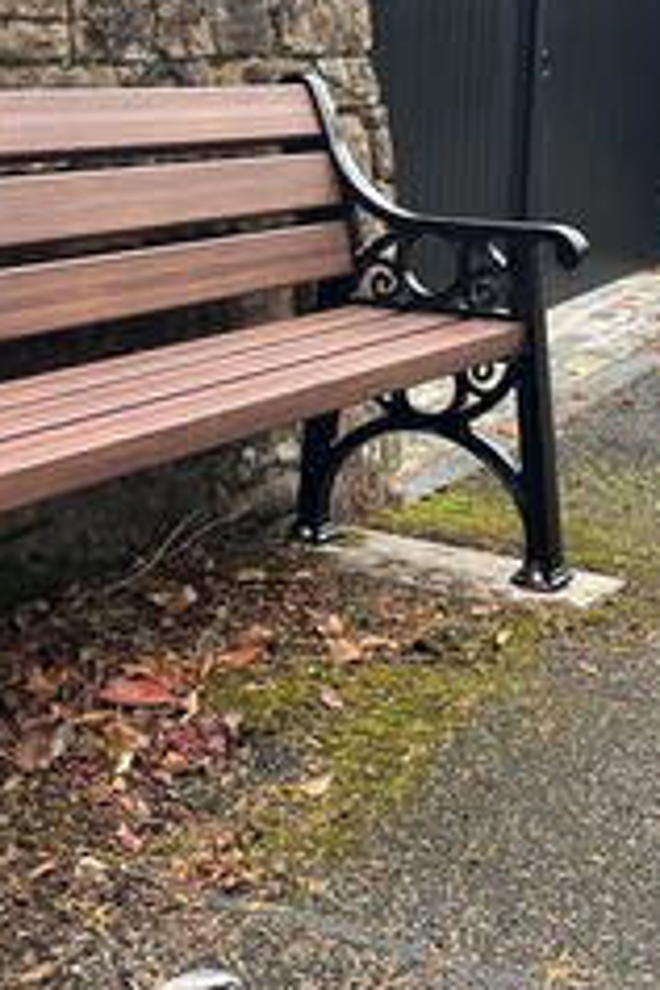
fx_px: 1787
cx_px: 242
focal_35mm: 65
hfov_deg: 20.9
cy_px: 332
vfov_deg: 30.7
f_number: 1.6
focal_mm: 5.1
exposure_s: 1/121
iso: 80
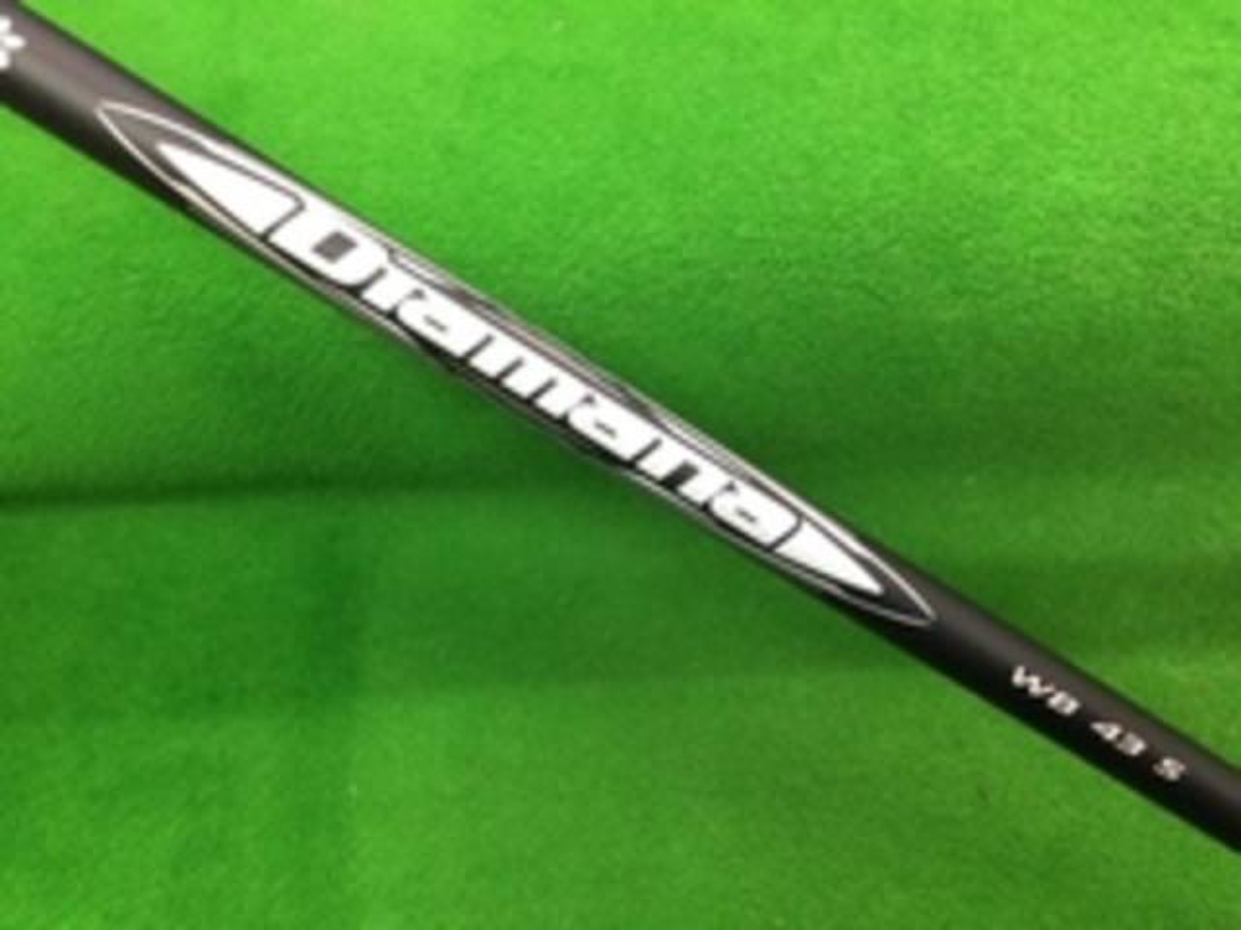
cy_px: 465
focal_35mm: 31
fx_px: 1111
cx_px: 620
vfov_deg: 45.4
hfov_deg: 58.4
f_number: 2.4
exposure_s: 1/30
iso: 125
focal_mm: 3.3
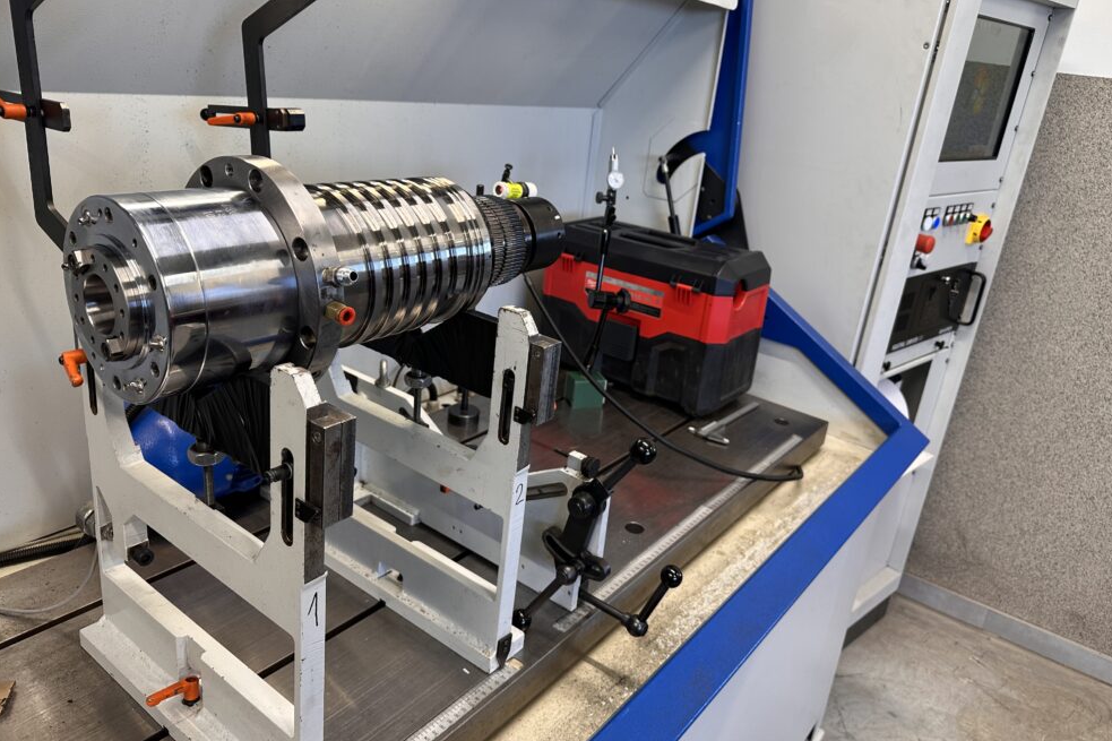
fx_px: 803
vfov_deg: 49.5
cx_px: 558
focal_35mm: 26
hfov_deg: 69.4
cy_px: 343
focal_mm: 6.86
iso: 100
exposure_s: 1/100
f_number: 1.78
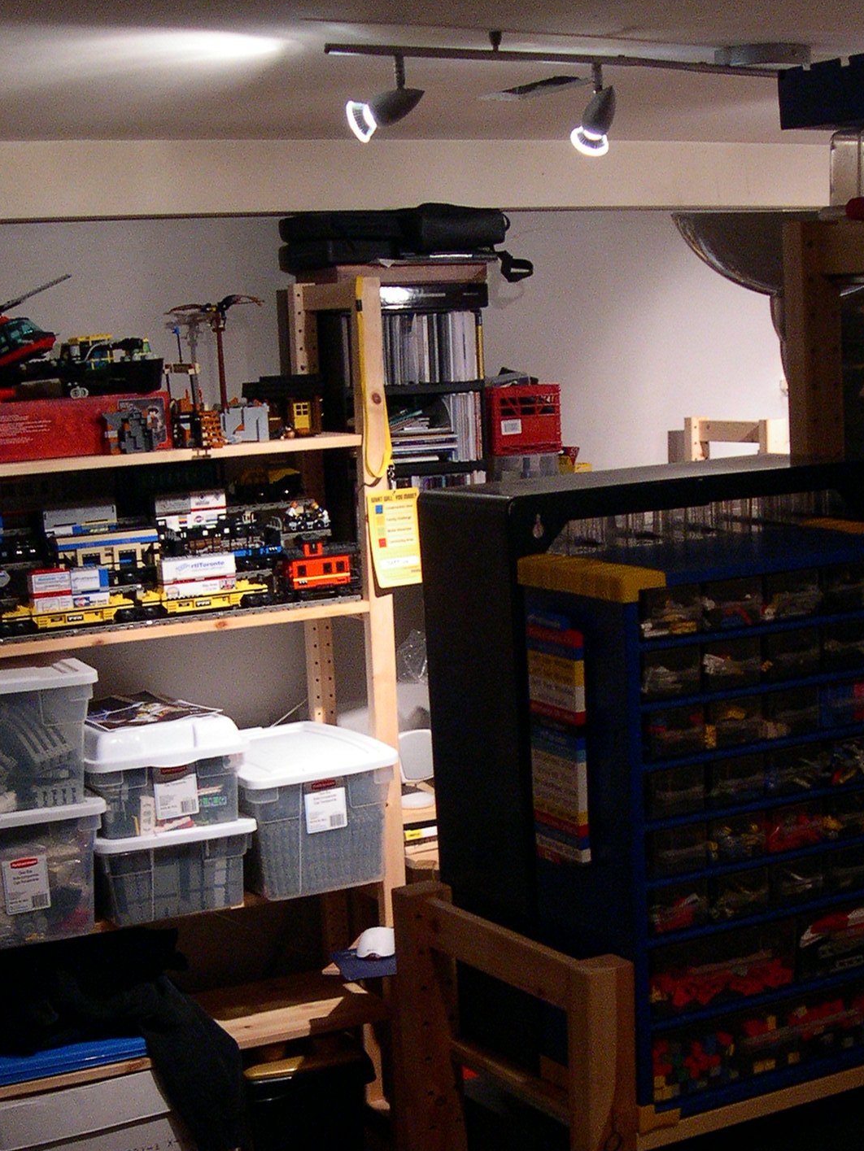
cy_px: 813
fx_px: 2029
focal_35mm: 61
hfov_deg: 24.0
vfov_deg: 31.3
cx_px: 445
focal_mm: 8
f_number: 2.8
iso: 400
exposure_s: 1/29.4
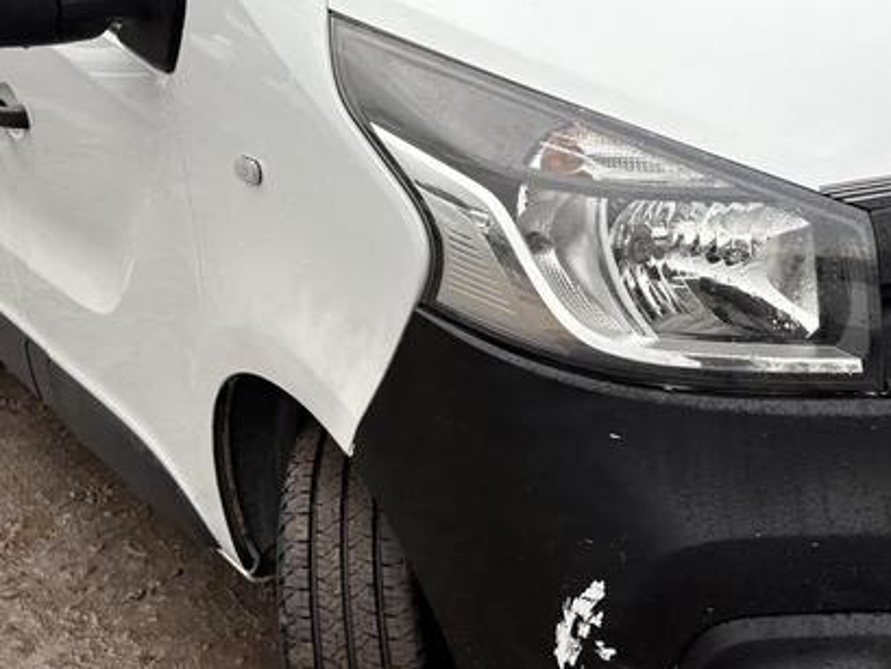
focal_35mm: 57
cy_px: 190
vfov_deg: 25.4
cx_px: 697
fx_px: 1468
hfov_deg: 32.9
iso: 50
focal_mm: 5.96
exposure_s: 1/361
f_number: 1.6
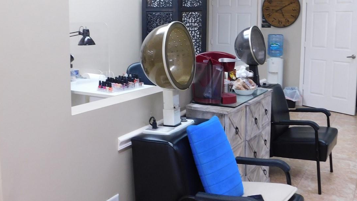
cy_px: 61
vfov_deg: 31.6
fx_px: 350
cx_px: 193
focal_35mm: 37
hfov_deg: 53.9
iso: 200
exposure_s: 1/30
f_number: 3
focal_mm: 4
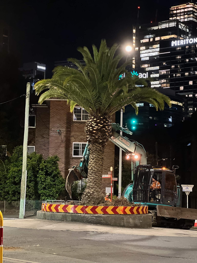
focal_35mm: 77
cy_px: 132
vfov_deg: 25.3
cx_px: 98
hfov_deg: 19.1
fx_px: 584
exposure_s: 1/14
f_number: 2.8
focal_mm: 9
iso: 1250
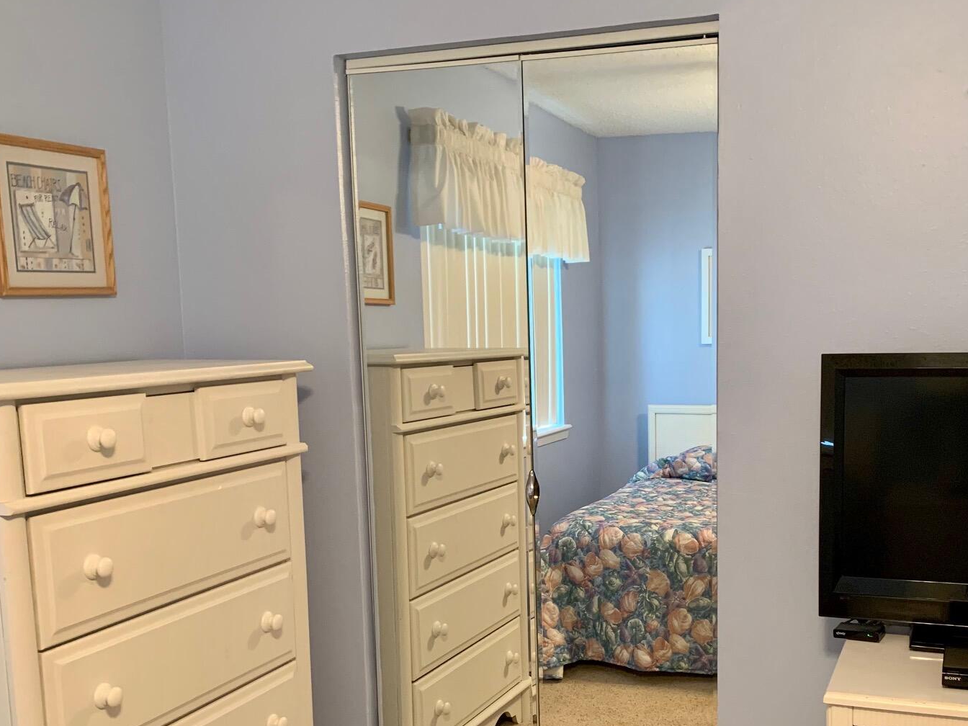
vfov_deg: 36.5
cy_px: 467
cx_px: 593
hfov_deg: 47.5
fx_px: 1091
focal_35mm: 39
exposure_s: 1/60
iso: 250
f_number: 1.8
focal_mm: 4.25
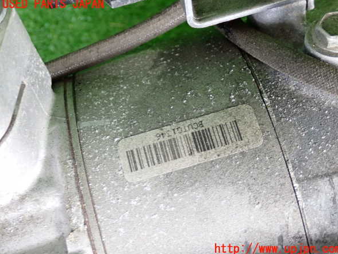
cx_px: 172
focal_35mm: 48
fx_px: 469
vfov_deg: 30.3
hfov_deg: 39.7
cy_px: 127
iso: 640
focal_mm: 8.4
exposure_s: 1/50
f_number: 3.1
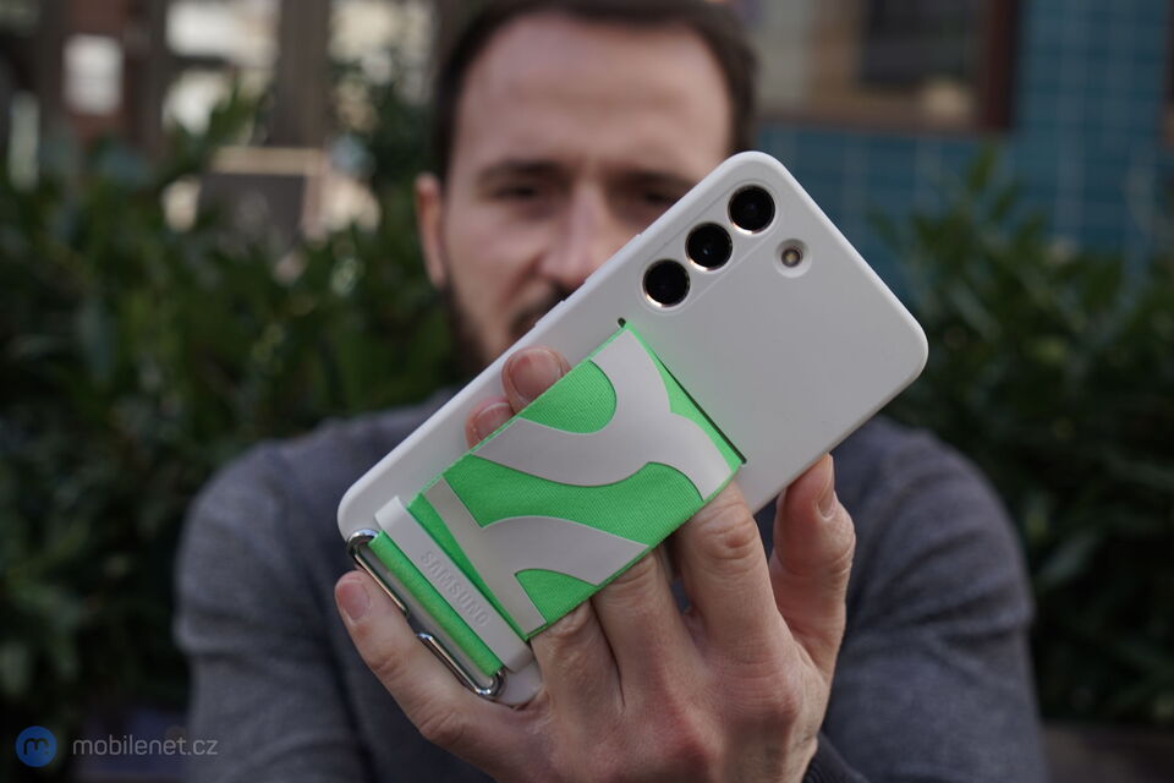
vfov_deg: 28.1
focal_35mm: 48
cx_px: 587
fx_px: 1565
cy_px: 392
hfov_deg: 41.1
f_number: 6.3
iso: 200
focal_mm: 48
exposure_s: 1/160
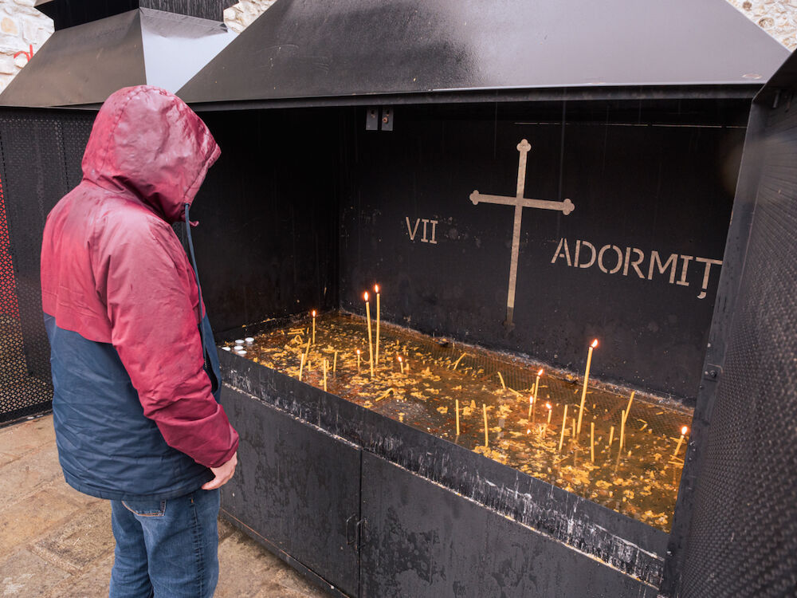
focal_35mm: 24
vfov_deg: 56.8
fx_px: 553
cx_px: 398
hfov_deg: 71.6
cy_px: 299
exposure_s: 1/40
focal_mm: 12
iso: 400
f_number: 5
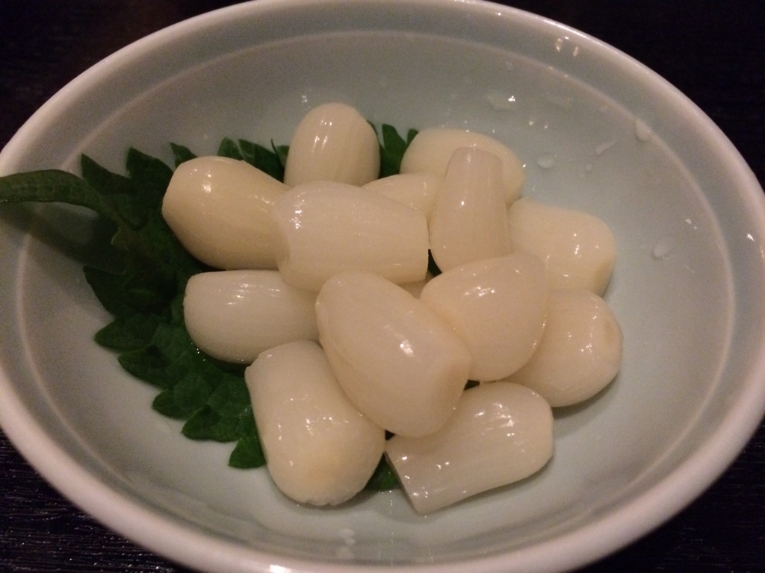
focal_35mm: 29
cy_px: 286
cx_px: 382
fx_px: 641
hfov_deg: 61.7
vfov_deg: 48.2
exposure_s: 1/15
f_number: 2.2
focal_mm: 4.15
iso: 400
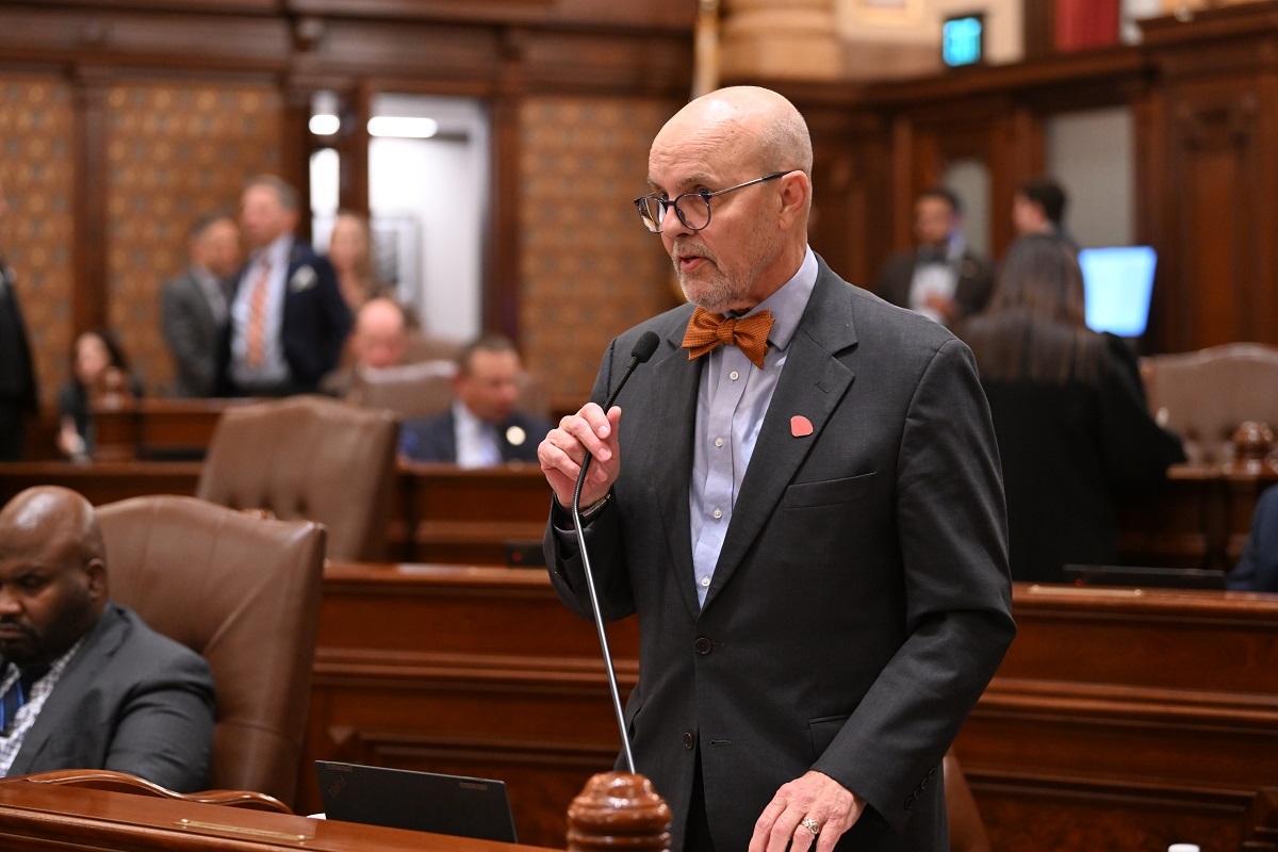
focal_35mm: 92
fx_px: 3266
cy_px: 426
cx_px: 639
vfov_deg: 14.9
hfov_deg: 22.1
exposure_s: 1/160
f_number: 2.8
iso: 3200
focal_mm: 92
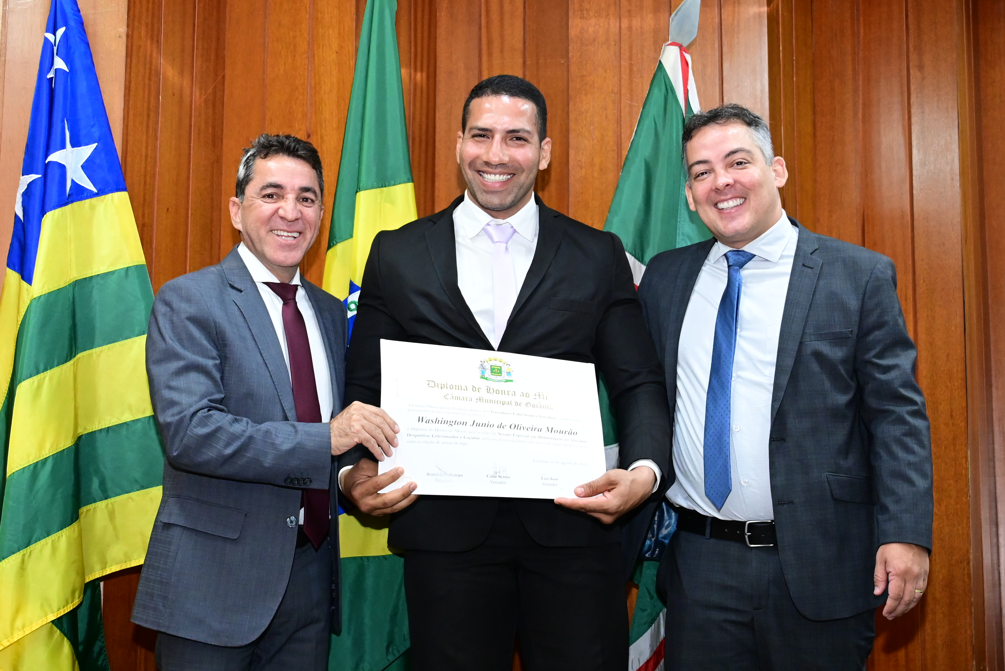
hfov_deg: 34.5
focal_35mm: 58
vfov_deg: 23.4
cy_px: 336
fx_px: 1620
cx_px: 502
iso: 4000
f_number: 4
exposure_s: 1/125
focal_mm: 39
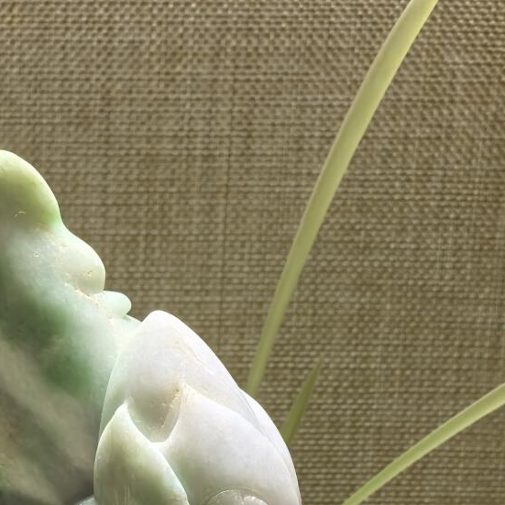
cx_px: 219
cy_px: 752
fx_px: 1287
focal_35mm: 78
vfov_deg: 19.4
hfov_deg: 22.2
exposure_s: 1/100
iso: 125
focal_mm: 6.98
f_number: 4
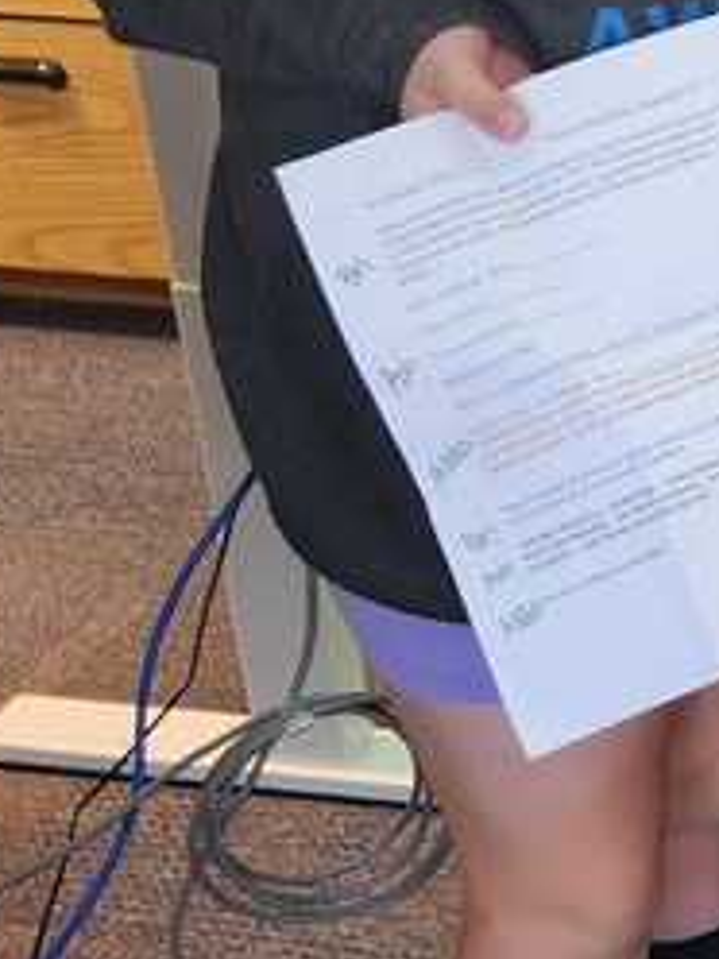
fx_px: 2631
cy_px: 255
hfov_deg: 14.0
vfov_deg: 20.5
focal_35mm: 95
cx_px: 1241
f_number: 1.8
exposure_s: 1/50
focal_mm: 5.4
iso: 125
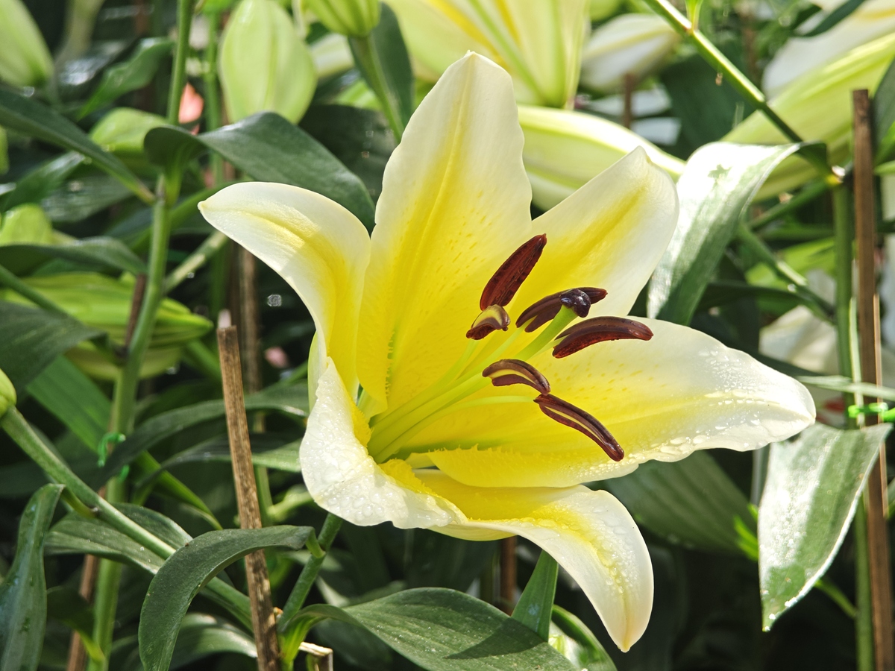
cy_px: 336
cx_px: 448
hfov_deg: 16.4
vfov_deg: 12.3
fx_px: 3103
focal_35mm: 120
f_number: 2.5
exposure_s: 1/40.8
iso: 50
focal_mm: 19.4
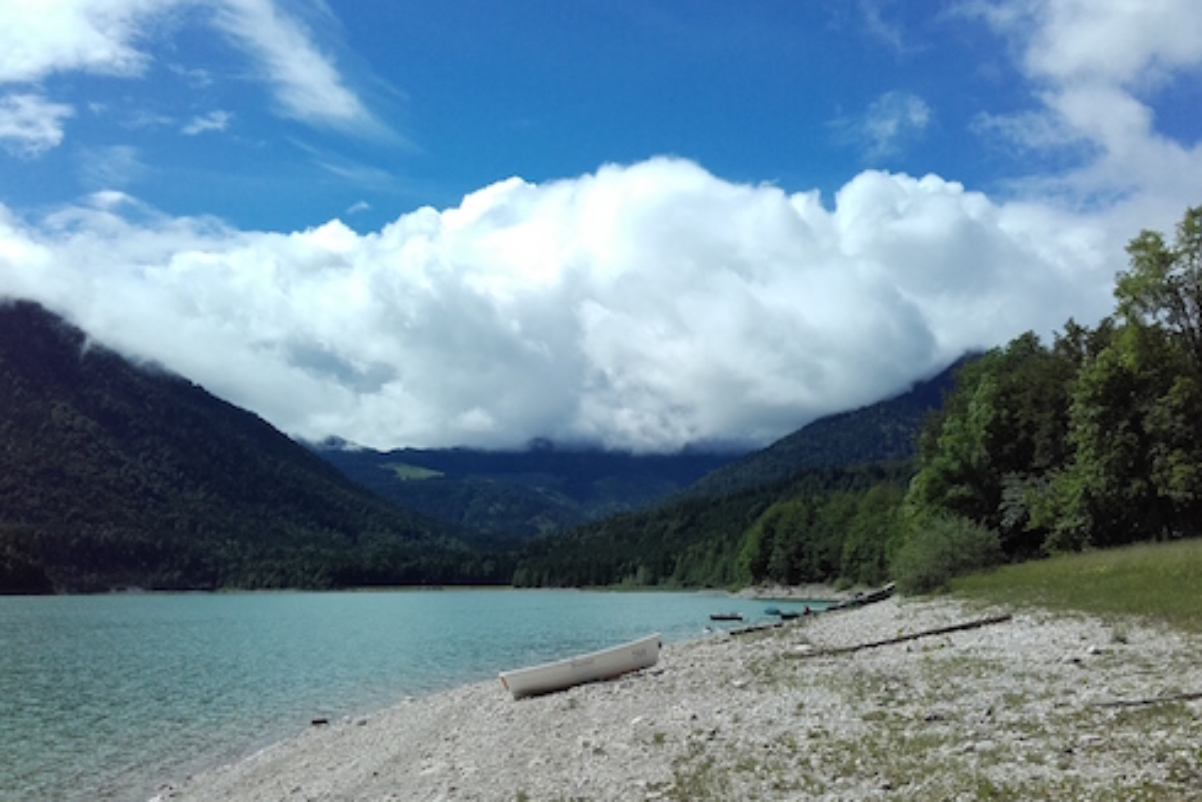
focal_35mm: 33
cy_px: 451
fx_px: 1102
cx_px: 605
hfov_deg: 57.2
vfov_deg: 39.9
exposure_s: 1/2114
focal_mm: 3.31
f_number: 2.2
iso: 50
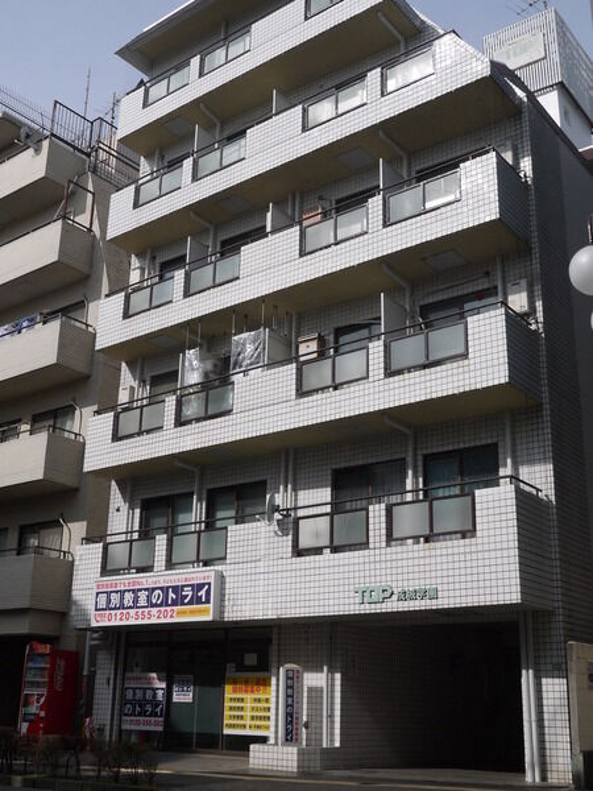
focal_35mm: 39
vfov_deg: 47.9
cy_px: 396
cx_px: 296
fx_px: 891
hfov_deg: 36.8
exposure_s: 1/1600
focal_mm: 14
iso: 160
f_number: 5.6
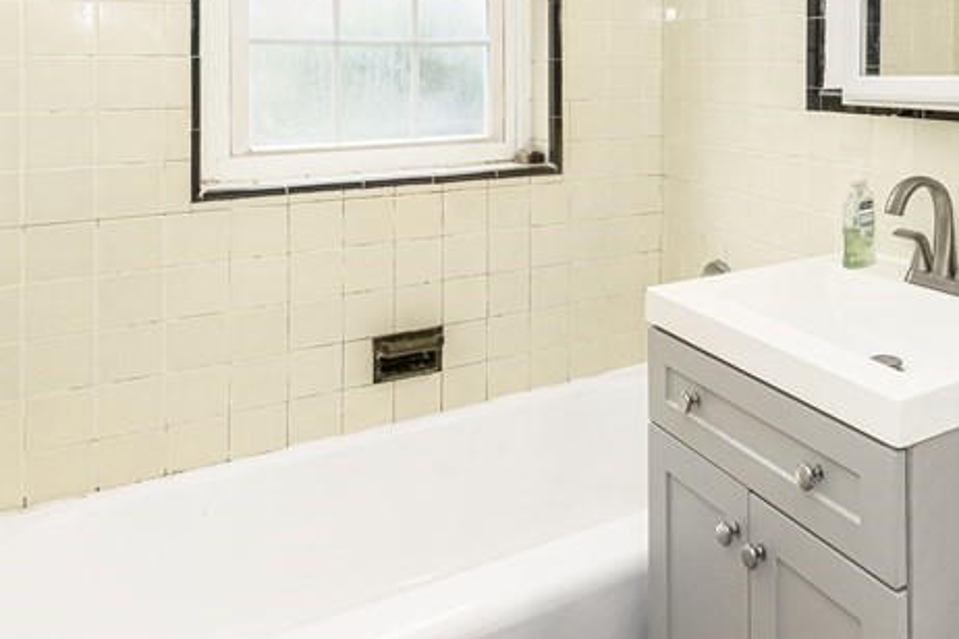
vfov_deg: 39.6
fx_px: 826
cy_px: 80
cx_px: 797
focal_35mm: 31
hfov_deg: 55.1
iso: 1600
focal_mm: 14
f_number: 9
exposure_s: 1/80
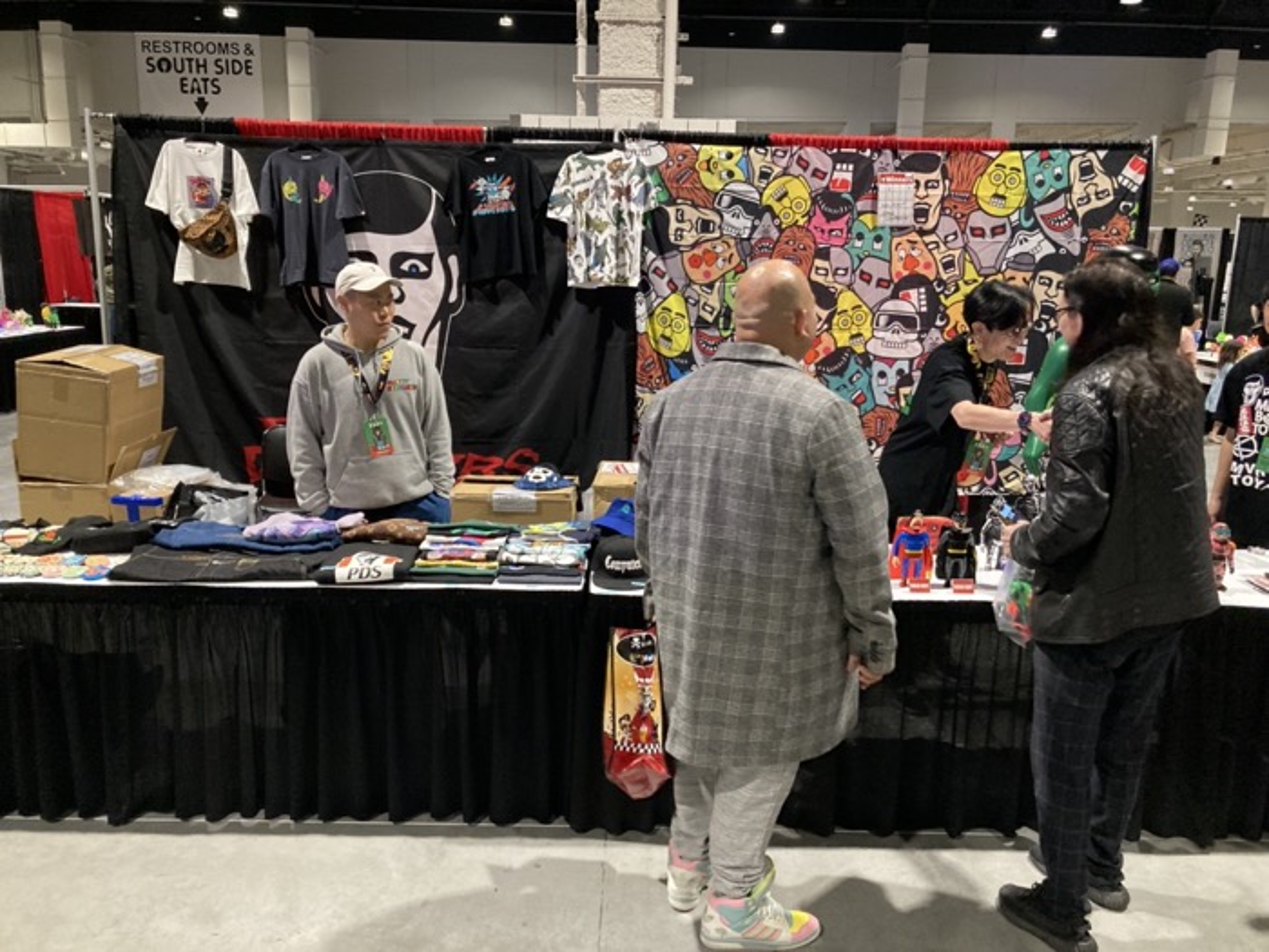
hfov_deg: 63.4
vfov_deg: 49.7
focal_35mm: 28
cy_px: 476
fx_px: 1026
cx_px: 634
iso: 320
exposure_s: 1/40
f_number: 1.8
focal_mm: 3.99
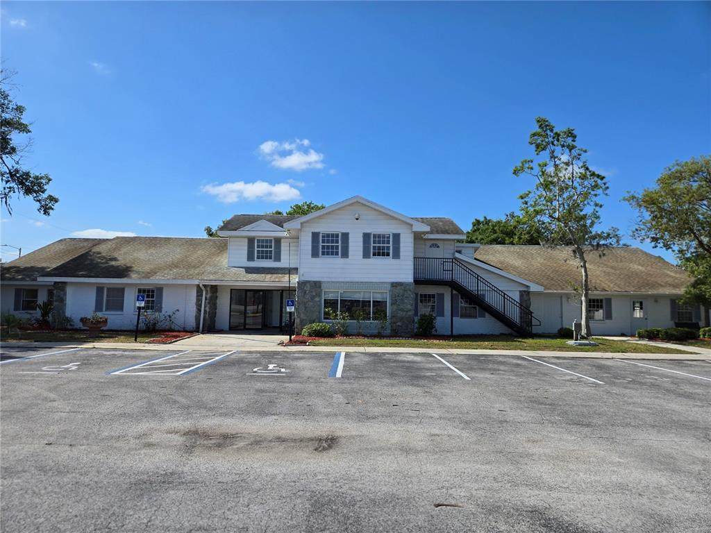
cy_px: 266
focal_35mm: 23
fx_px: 472
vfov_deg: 58.9
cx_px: 356
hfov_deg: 73.9
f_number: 1.8
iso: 25
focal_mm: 5.4
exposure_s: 1/2122
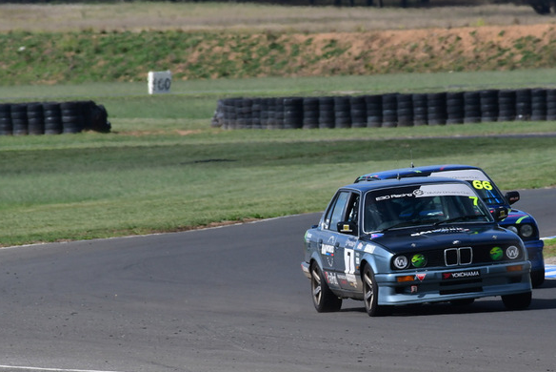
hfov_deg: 2.2
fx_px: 14293
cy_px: 222
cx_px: 376
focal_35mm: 925
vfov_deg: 1.5
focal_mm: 450
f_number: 13
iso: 400
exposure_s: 1/640
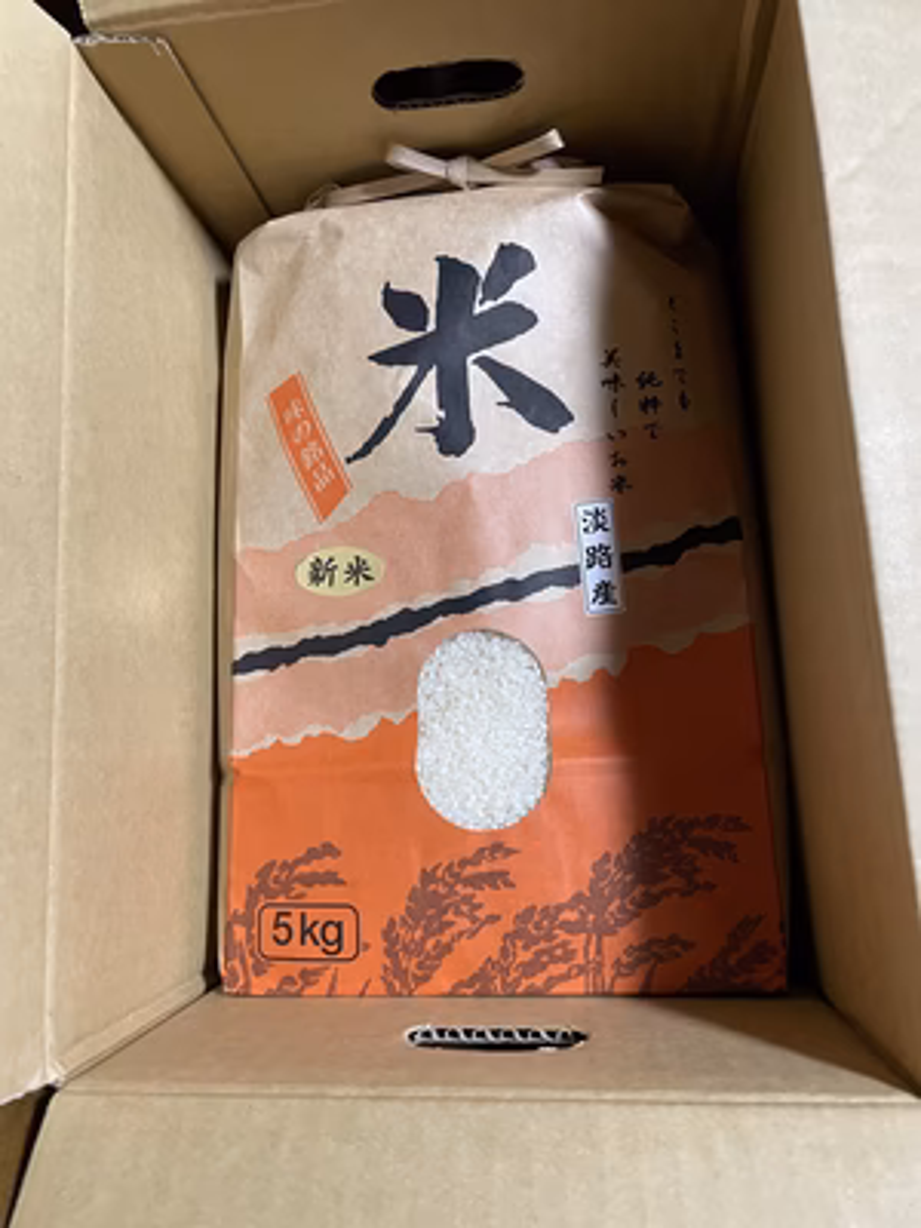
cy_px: 614
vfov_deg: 67.3
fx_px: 922
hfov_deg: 53.1
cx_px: 460
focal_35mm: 26
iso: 250
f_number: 1.6
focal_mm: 4.2
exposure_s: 1/58
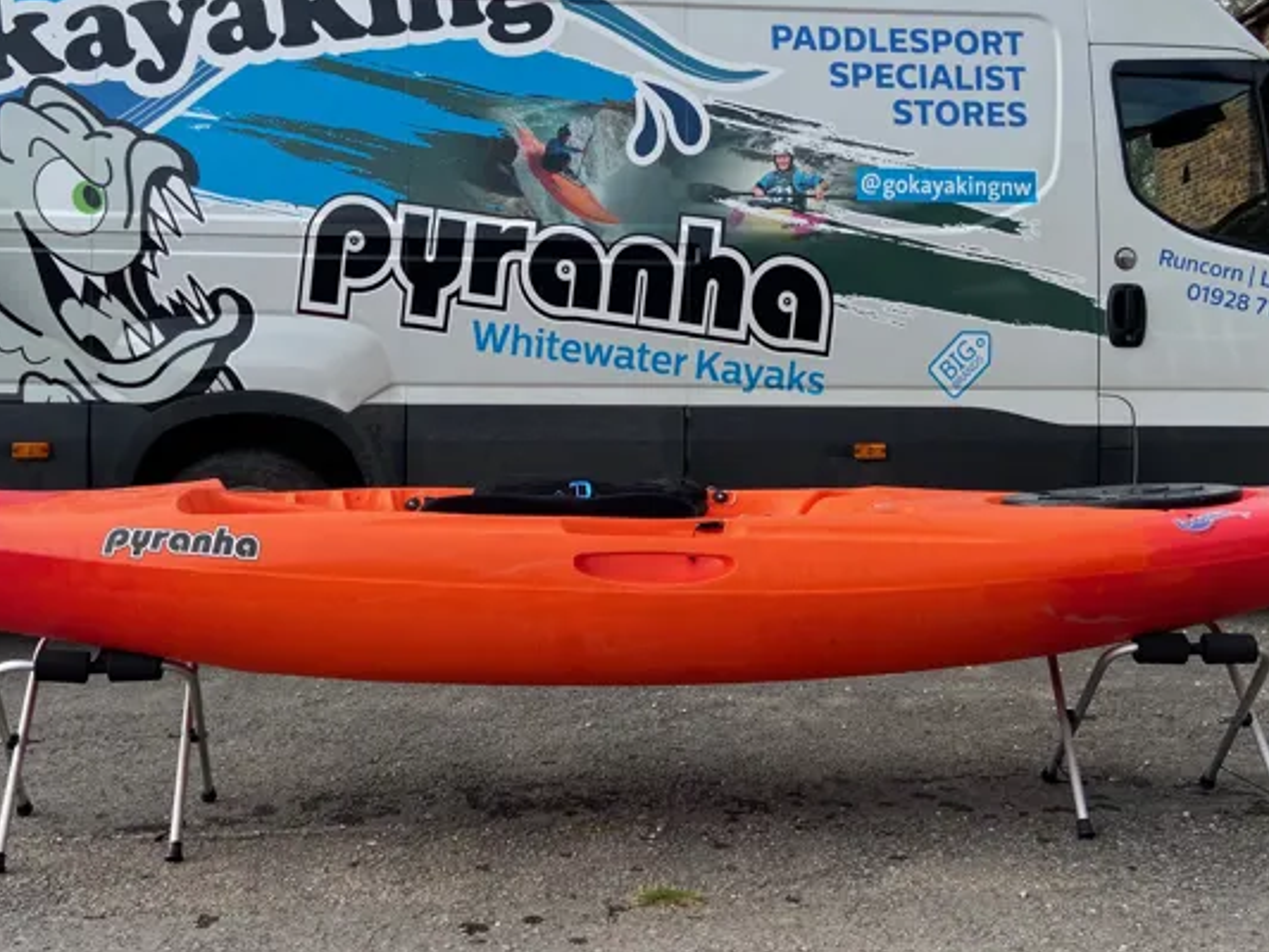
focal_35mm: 39
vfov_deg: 36.8
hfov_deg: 47.8
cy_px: 424
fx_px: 1430
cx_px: 619
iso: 32
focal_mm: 4.25
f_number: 1.8
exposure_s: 1/1157
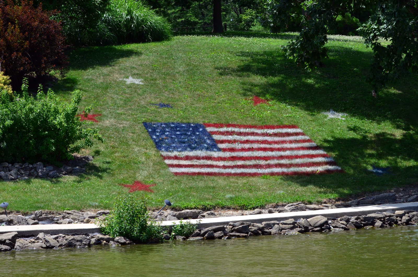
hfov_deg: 19.5
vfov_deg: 13.0
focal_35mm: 105
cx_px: 209
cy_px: 138
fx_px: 1216
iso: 640
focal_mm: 70
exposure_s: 1/1000
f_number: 8
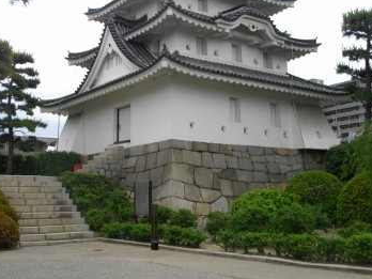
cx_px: 184
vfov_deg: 31.2
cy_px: 87
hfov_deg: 41.2
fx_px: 494
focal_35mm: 46
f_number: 5.5
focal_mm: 5.7
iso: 100
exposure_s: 1/320
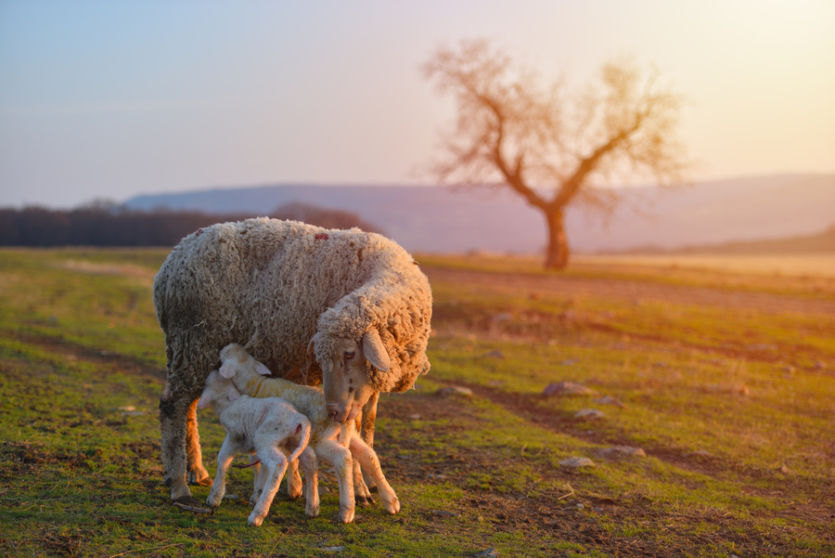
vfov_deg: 19.5
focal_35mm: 70
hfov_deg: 28.8
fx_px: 1624
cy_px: 279
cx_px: 418
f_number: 2.8
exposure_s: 1/500
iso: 100
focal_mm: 70
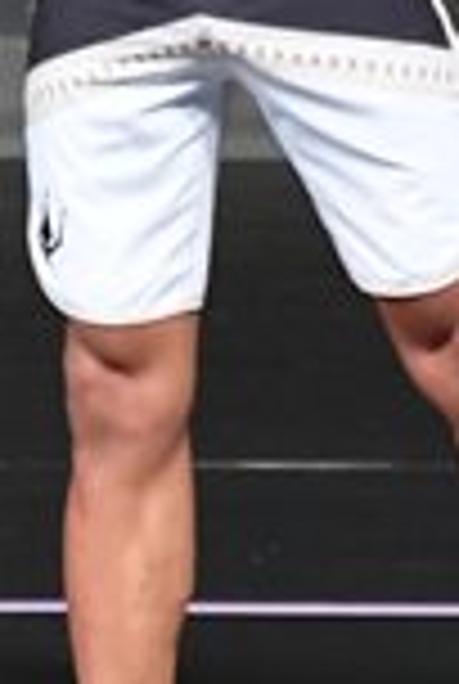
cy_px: -9
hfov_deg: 0.9
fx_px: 30497
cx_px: -169
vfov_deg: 1.3
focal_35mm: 1602
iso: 4000
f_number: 5.6
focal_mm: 210
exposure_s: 1/400
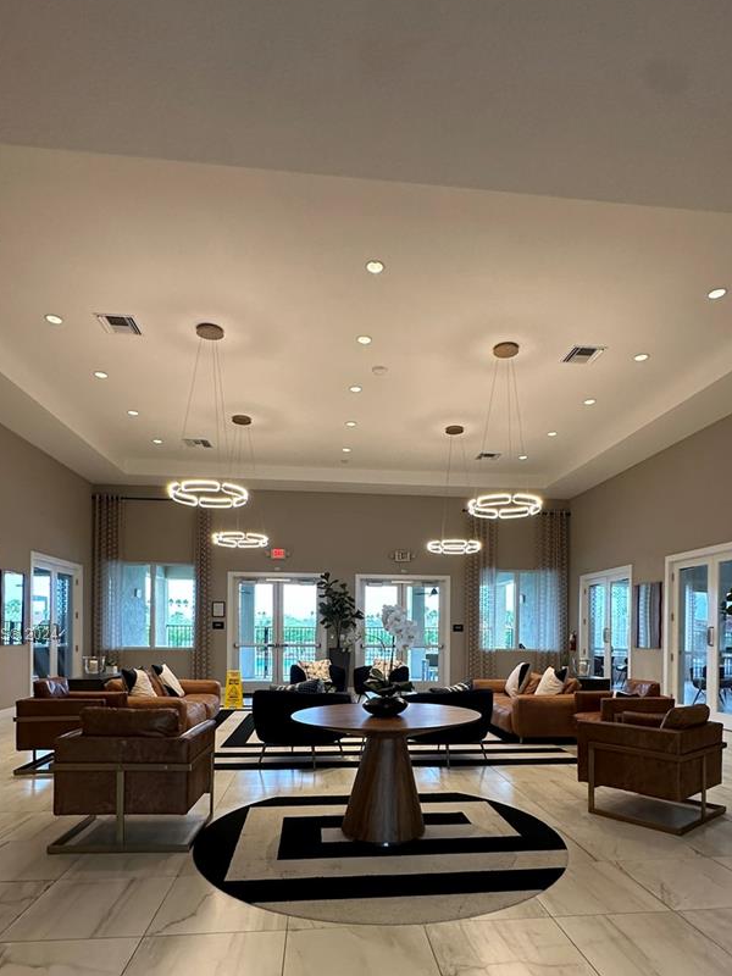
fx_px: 592
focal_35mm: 21
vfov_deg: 76.9
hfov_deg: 63.4
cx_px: 384
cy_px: 636
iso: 250
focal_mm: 2.22
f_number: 2.2
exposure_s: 1/120
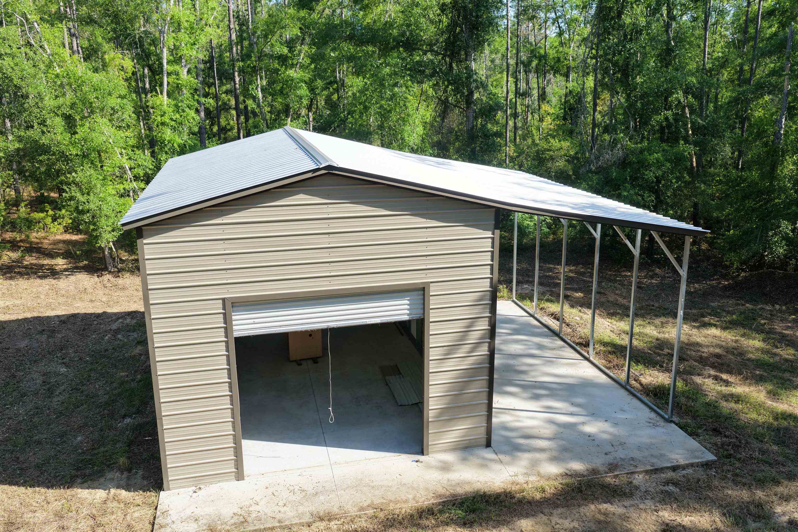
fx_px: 621
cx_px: 399
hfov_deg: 65.5
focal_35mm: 28
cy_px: 266
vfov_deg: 46.4
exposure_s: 1/1000
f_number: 2.8
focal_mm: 14.45
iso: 400
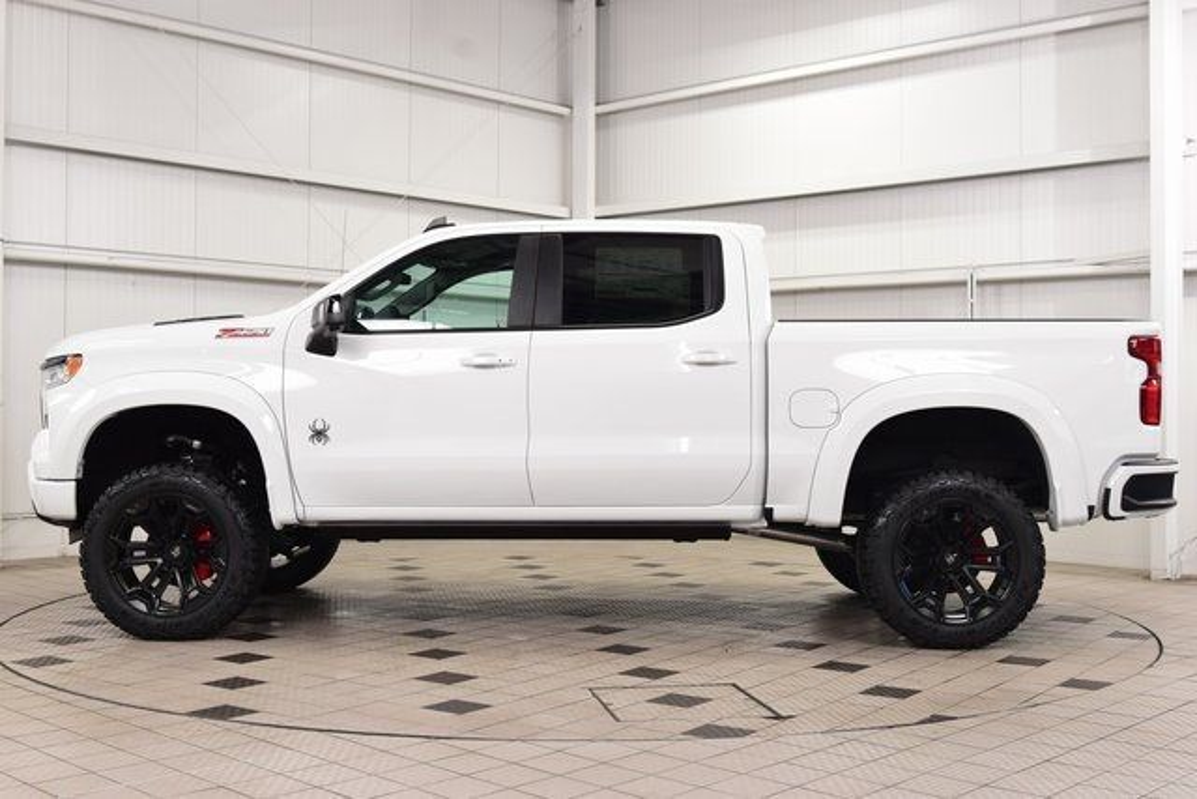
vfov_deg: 30.9
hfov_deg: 45.0
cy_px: 400
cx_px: 598
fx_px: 1447
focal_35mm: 44
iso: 1100
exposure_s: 1/60
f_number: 8
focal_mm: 29
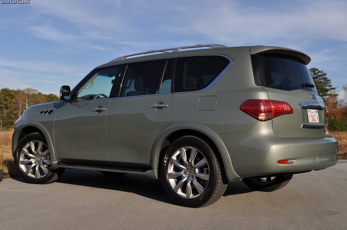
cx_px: 175
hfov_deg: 42.8
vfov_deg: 29.2
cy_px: 115
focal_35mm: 46
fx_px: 443
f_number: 9
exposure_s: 1/320
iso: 200
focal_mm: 30
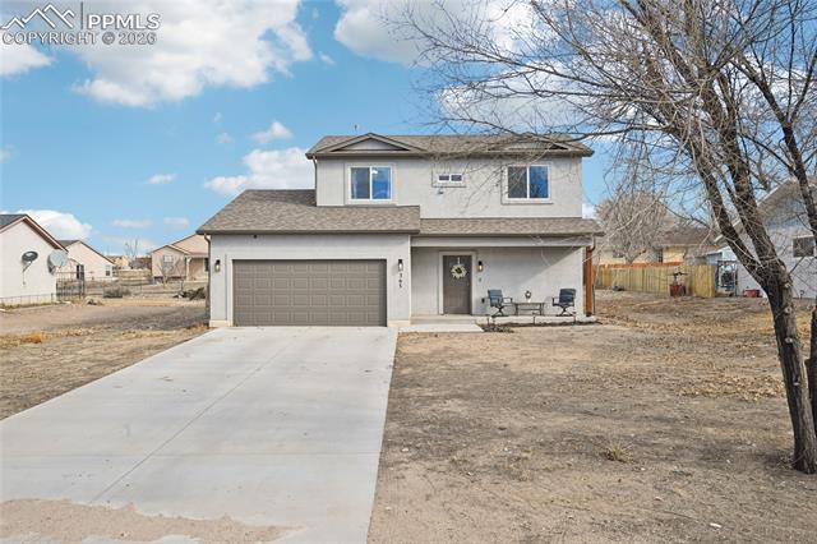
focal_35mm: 30
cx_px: 408
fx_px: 680
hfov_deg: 62.0
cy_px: 272
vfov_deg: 43.6
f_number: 13
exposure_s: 1/40
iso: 64
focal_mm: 30
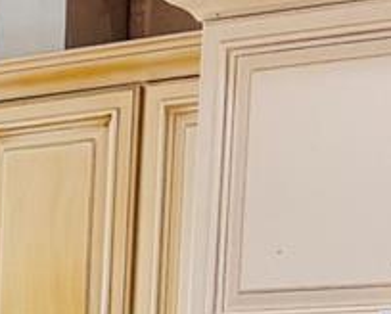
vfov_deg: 8.3
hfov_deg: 10.4
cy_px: 657
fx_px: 2041
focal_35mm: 176
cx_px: -272
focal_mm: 6.76
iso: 64
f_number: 1.78
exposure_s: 1/150
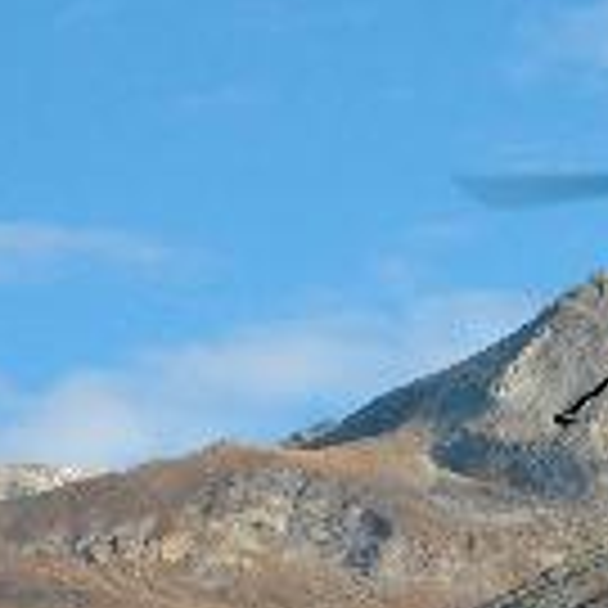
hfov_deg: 8.5
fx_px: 4054
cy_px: 214
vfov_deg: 8.6
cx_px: 743
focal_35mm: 204
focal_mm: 56
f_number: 8
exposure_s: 1/200
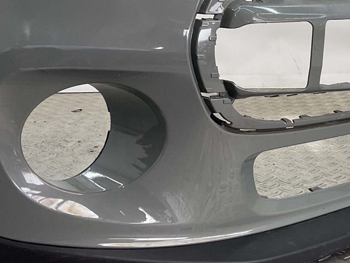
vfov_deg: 20.4
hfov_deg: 27.2
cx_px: 239
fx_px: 718
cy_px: 41
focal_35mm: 71
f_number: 1.8
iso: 16
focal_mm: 3
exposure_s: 1/144
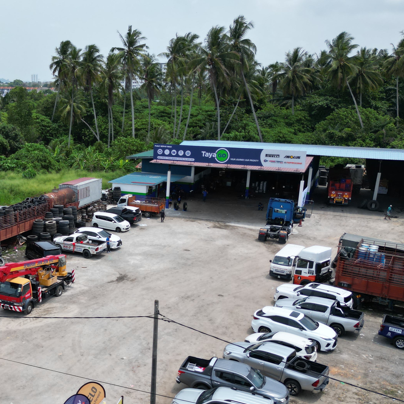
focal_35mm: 41
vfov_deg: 40.7
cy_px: 246
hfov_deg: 39.5
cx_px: 89
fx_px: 541
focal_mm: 6.72
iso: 130
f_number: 1.7
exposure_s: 1/4000
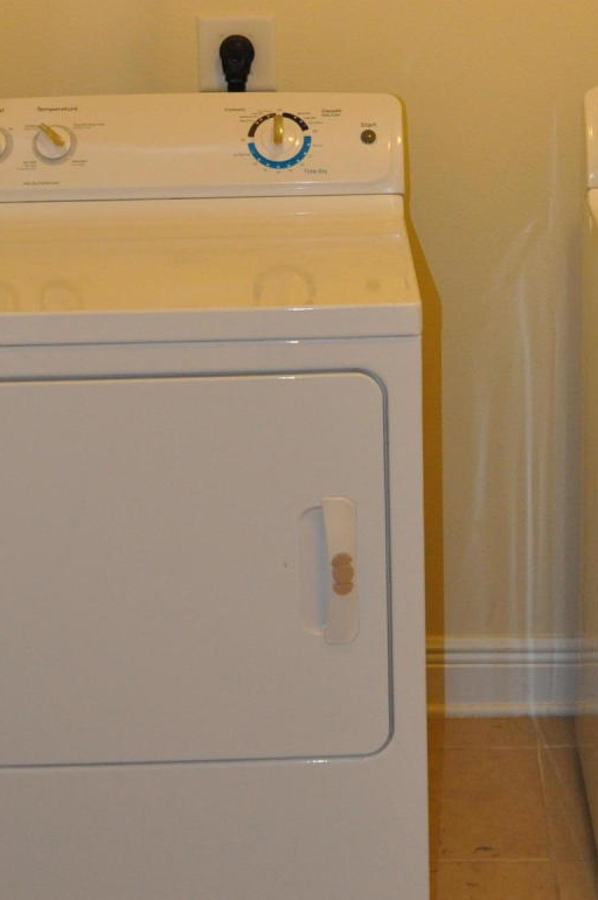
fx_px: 1749
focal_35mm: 70
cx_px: 434
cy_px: 200
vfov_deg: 28.4
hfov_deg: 19.3
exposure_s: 1/80
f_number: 3.5
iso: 800
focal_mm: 18
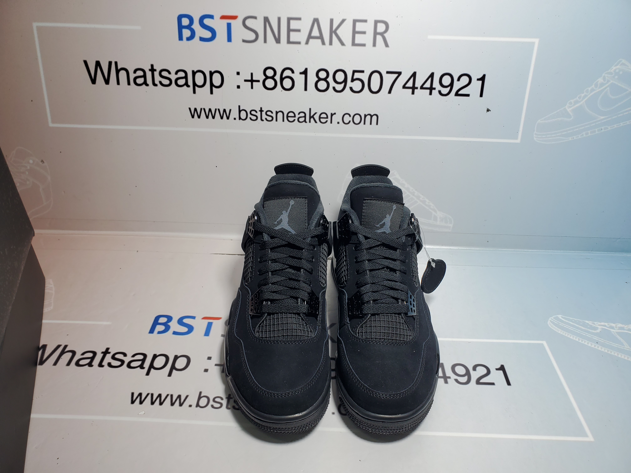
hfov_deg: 67.3
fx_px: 474
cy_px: 236
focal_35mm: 26
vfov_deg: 53.1
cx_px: 316
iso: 50
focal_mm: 4.3
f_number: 2.4
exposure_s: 1/217
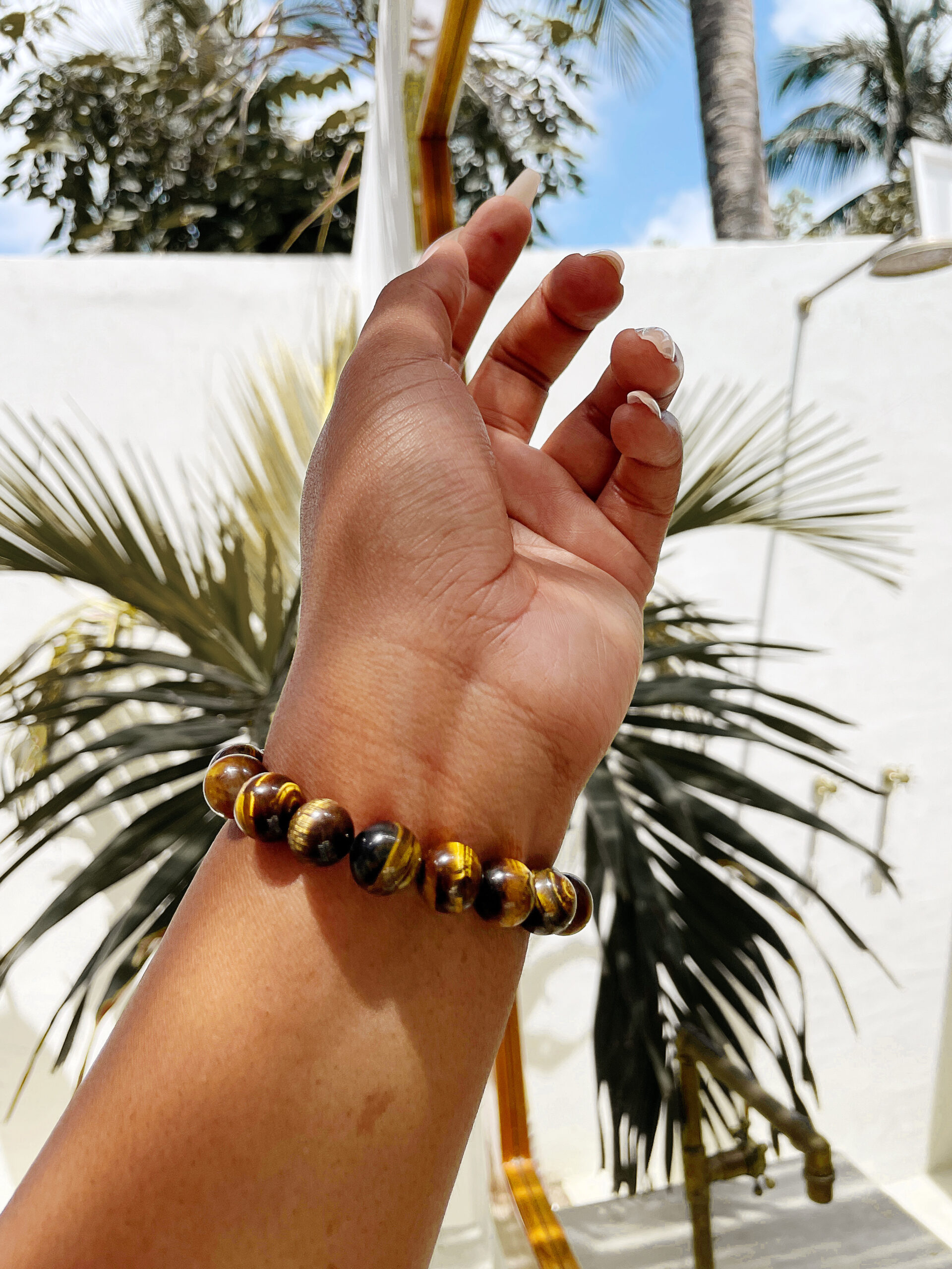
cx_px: 476
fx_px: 953
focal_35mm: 26
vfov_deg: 67.3
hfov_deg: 53.1
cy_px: 634
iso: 50
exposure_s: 1/3205
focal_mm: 4.2
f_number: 1.6
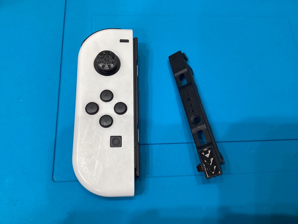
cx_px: 149
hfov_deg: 58.4
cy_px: 112
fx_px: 267
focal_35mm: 31
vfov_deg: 45.4
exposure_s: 1/100
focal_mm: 3.3
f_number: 2.4
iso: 80
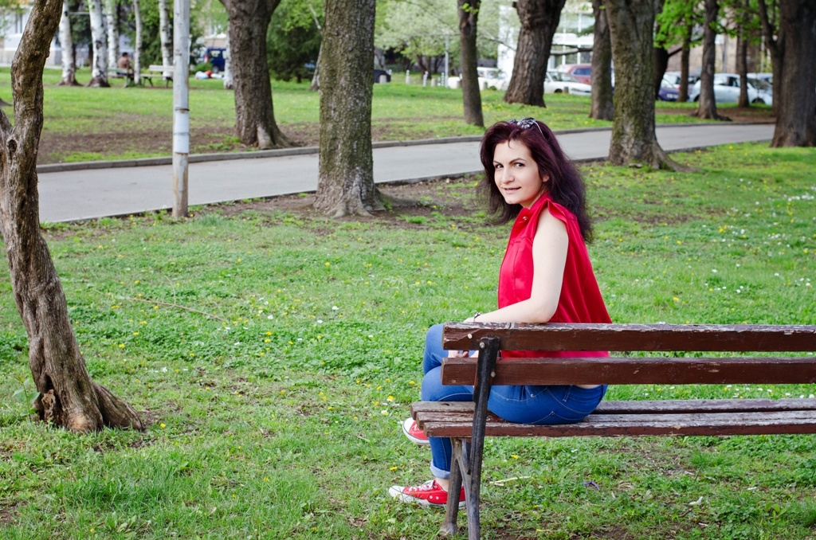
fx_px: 1696
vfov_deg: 18.1
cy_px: 270
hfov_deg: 27.0
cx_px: 408
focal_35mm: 75
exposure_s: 1/160
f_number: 6.3
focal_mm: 50
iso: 400
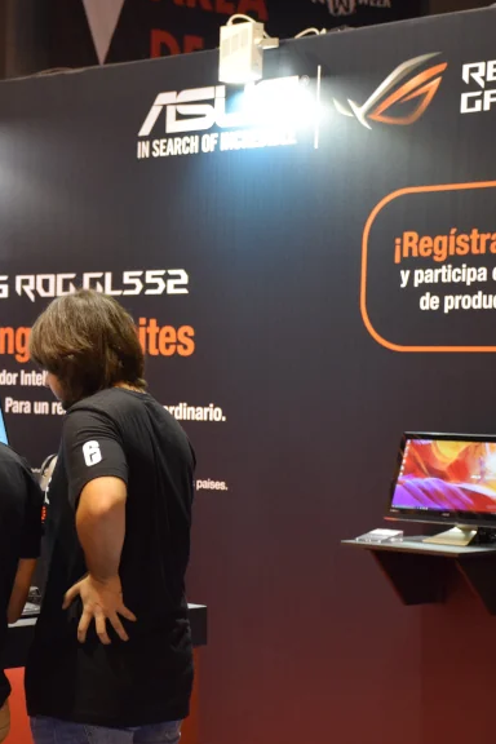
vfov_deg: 21.5
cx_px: 10
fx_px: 1963
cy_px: 411
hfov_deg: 14.2
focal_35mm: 95
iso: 1600
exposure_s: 1/60
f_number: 4.2
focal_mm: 38
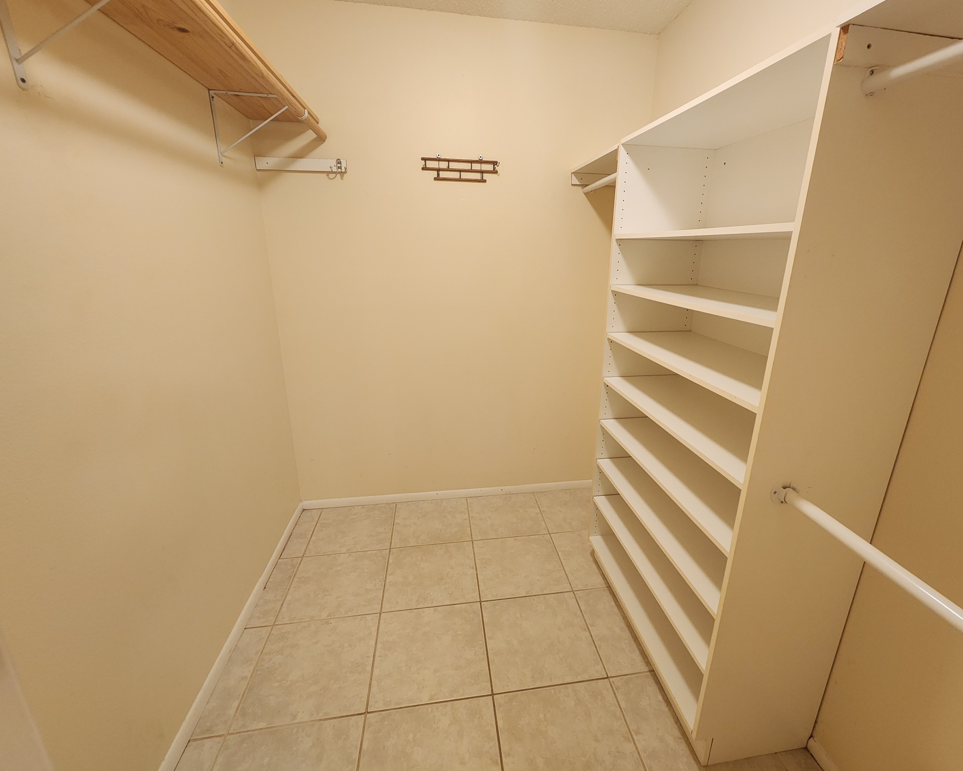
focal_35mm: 14
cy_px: 373
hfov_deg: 100.5
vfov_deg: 88.0
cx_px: 521
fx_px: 399
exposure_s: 1/60
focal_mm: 2.2
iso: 320
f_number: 2.2
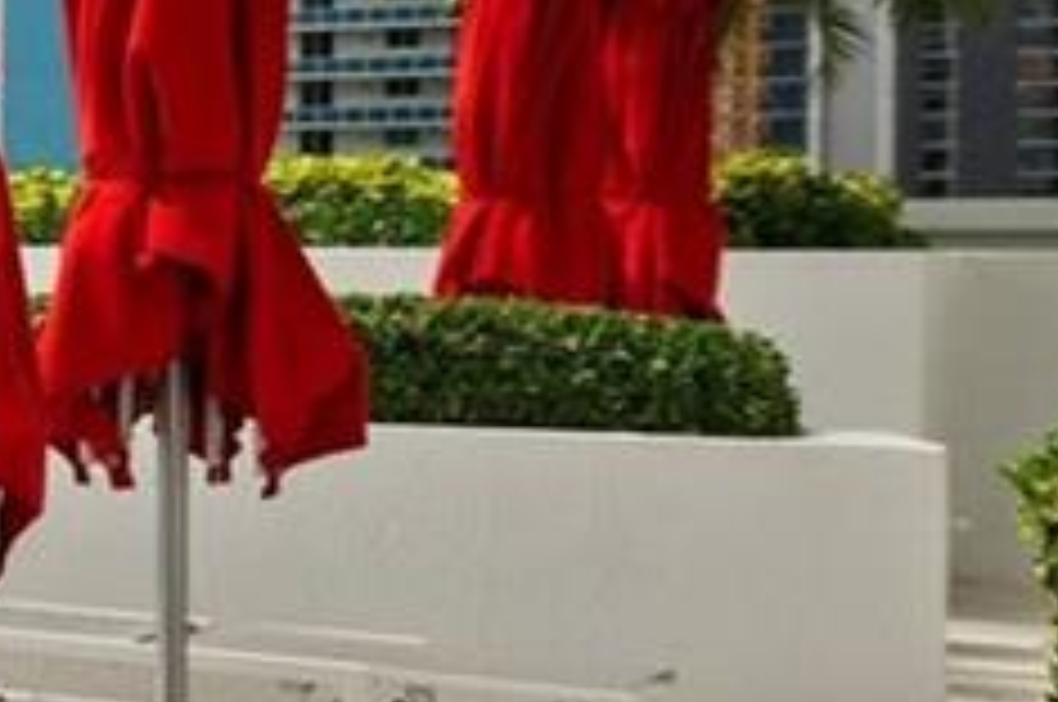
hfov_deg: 10.8
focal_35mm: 102
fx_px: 2994
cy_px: 295
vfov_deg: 13.4
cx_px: -2296
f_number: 8
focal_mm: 15
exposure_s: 1/640
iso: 200
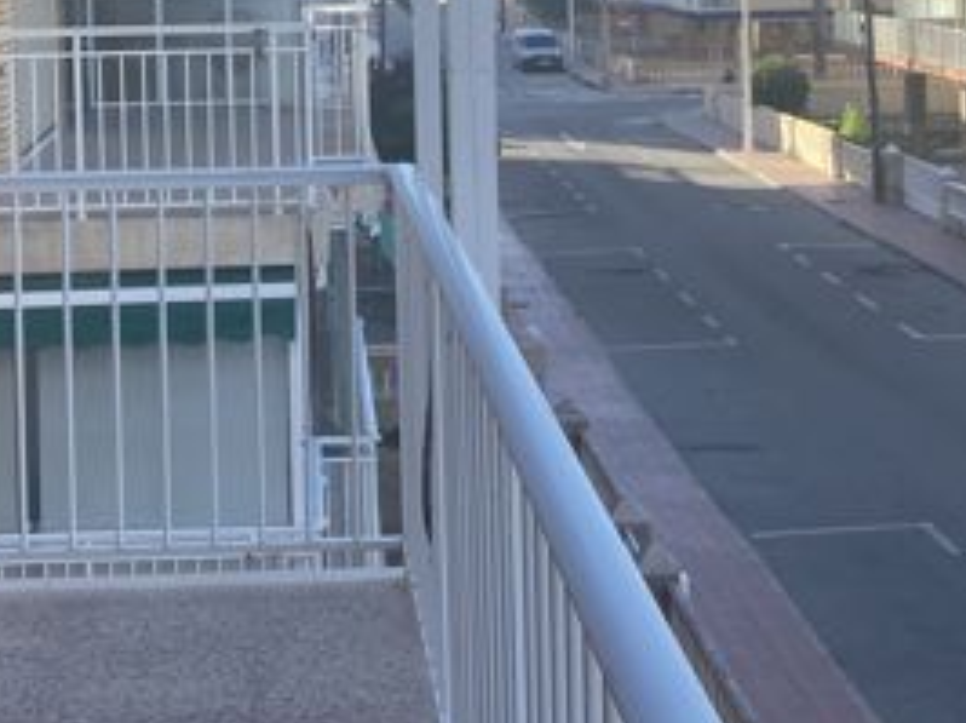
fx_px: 1924
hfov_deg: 28.1
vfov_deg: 20.7
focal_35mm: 69
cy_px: 40
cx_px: 354
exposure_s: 1/1245
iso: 32
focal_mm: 4.25
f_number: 1.8
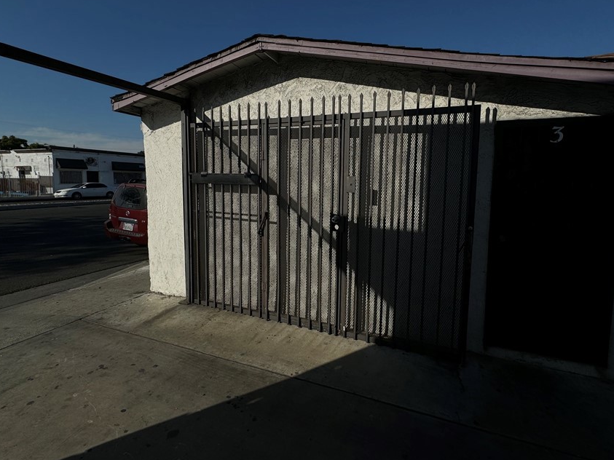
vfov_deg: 74.5
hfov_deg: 90.7
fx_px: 301
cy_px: 206
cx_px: 340
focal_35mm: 17
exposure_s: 1/5263
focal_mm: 2.22
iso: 32
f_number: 2.2
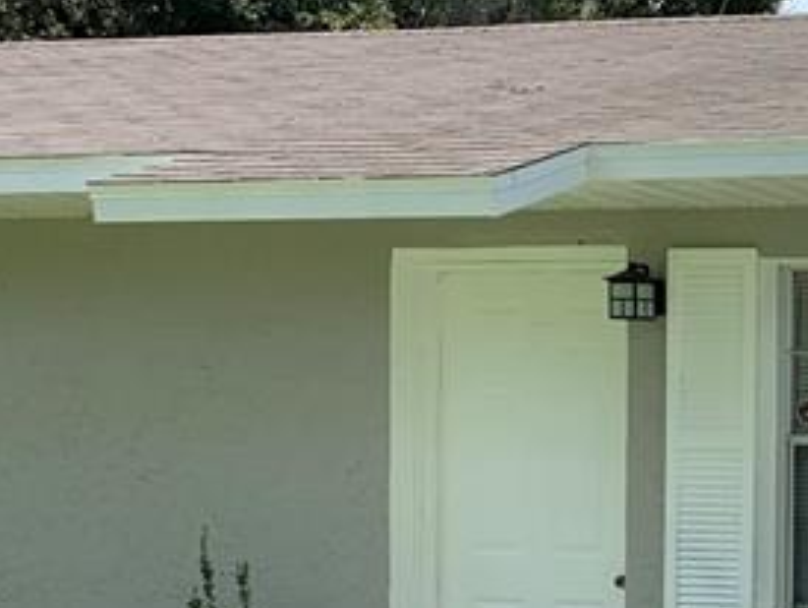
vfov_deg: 14.9
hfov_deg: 16.8
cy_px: 649
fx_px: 2266
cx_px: 1451
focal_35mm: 97
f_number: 1.8
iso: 25
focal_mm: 4.25
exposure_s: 1/1661
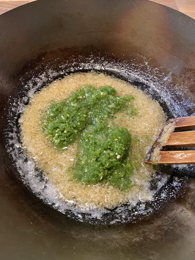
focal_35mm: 33
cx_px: 102
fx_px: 248
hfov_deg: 42.9
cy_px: 122
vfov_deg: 55.3
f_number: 1.8
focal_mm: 4.25
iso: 320
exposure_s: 1/50
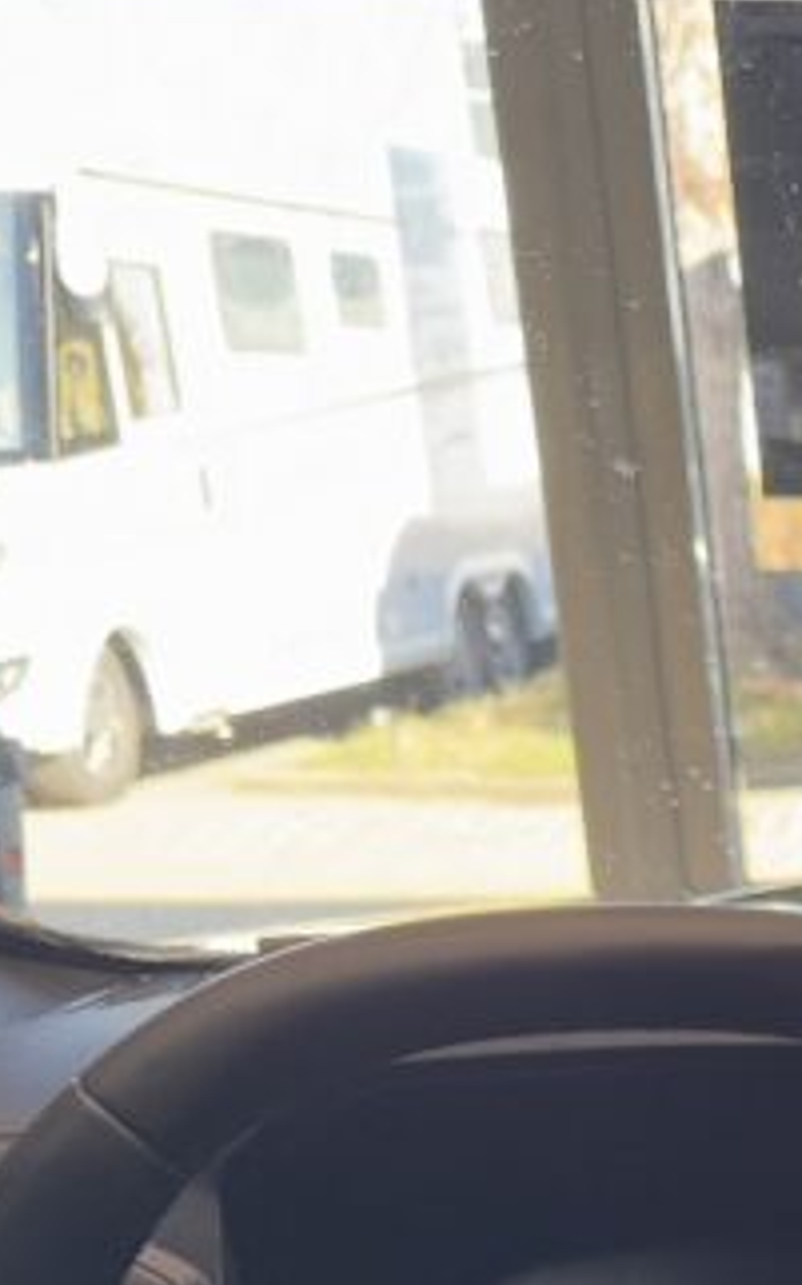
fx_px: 2835
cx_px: 1764
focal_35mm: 81
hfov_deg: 13.1
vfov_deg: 23.8
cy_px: 1429
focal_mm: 6.76
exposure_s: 1/121
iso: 125
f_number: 1.78
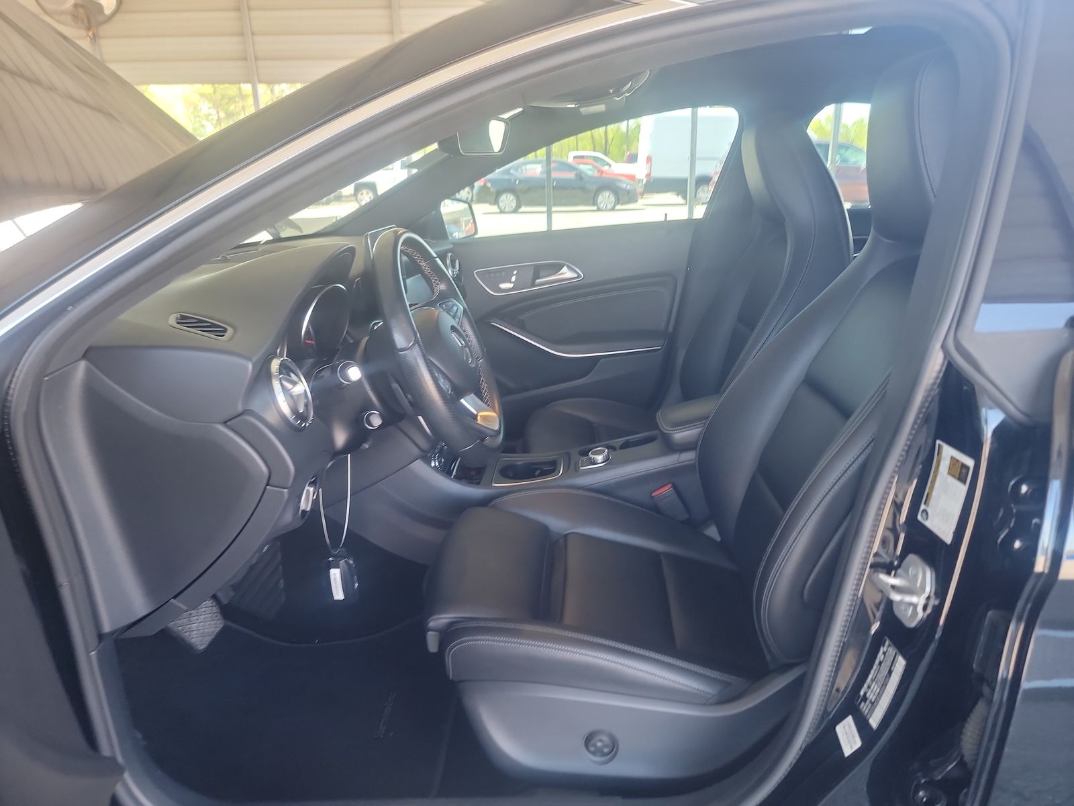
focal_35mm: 24
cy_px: 403
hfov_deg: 71.6
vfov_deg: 56.8
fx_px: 745
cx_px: 537
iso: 298
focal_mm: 6.7
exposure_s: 1/59
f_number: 1.8
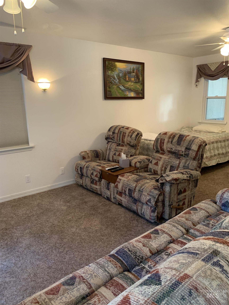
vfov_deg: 67.3
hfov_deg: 53.1
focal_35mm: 26
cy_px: 152
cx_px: 114
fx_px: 229
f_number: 1.8
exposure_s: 1/60
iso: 250
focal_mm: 4.25
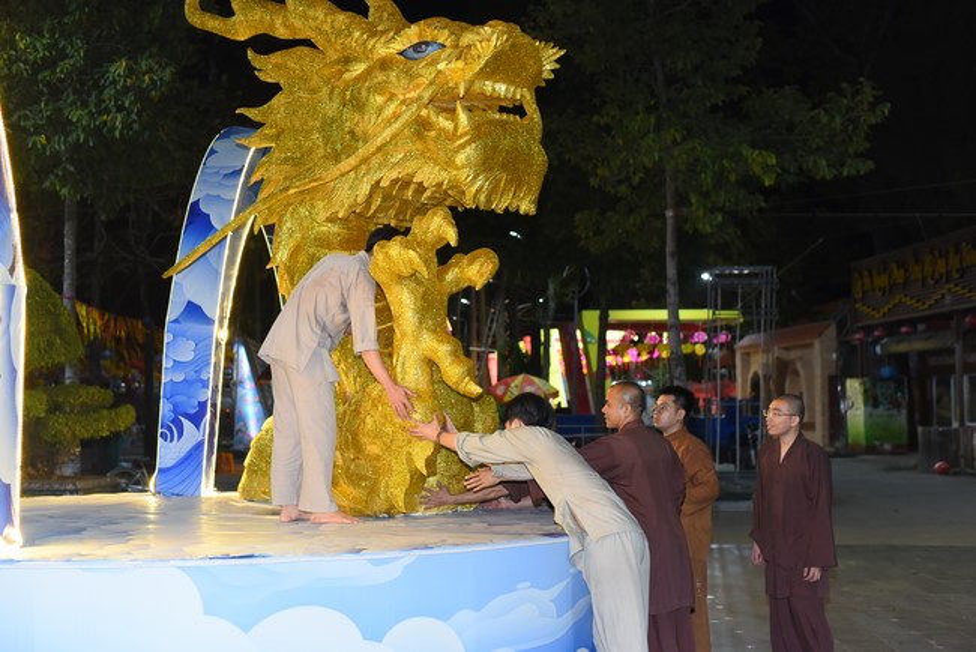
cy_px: 326
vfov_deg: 27.0
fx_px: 1356
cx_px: 488
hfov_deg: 39.6
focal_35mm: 50
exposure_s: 1/100
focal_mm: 50
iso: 1000
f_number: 3.2
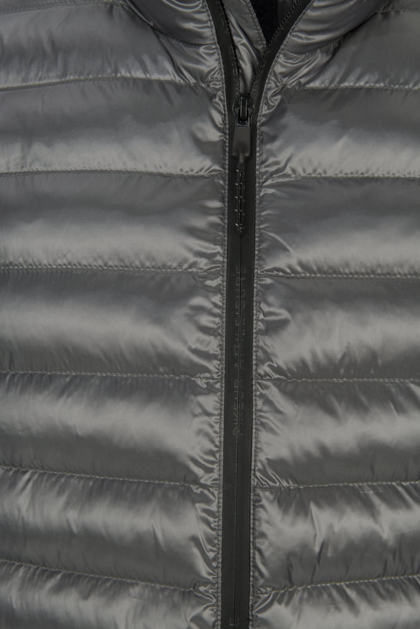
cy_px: 314
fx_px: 1085
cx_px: 210
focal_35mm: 62
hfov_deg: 21.9
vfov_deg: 32.4
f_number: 16
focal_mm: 62
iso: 100
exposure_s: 1/125
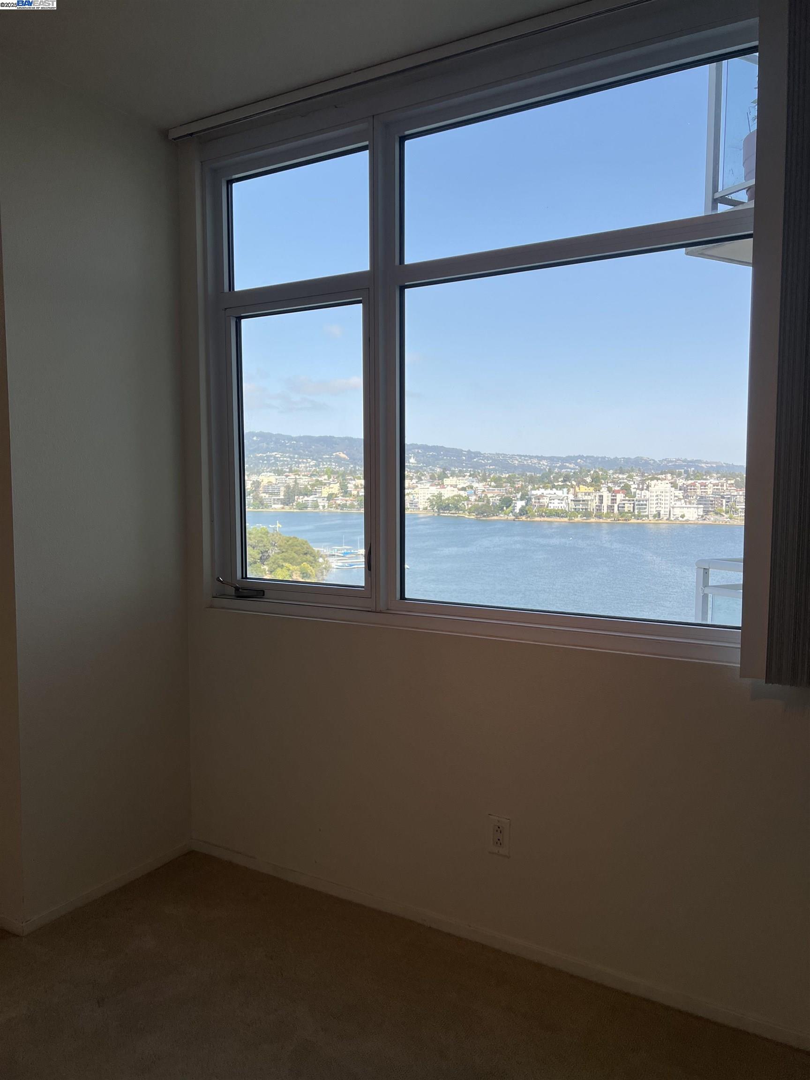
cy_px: 540
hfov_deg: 53.1
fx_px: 811
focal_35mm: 26
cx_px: 405
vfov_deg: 67.3
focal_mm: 5.7
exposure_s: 1/1412
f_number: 1.5
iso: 50
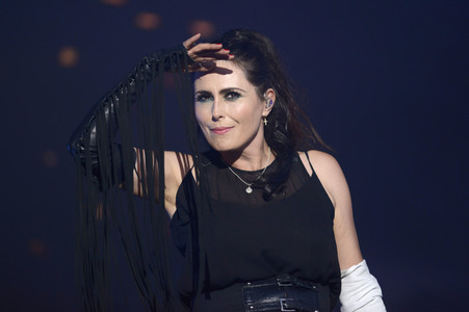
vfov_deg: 6.9
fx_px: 2604
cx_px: 234
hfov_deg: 10.3
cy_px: 156
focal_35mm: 200
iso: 1250
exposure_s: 1/250
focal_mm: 200
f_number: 2.8
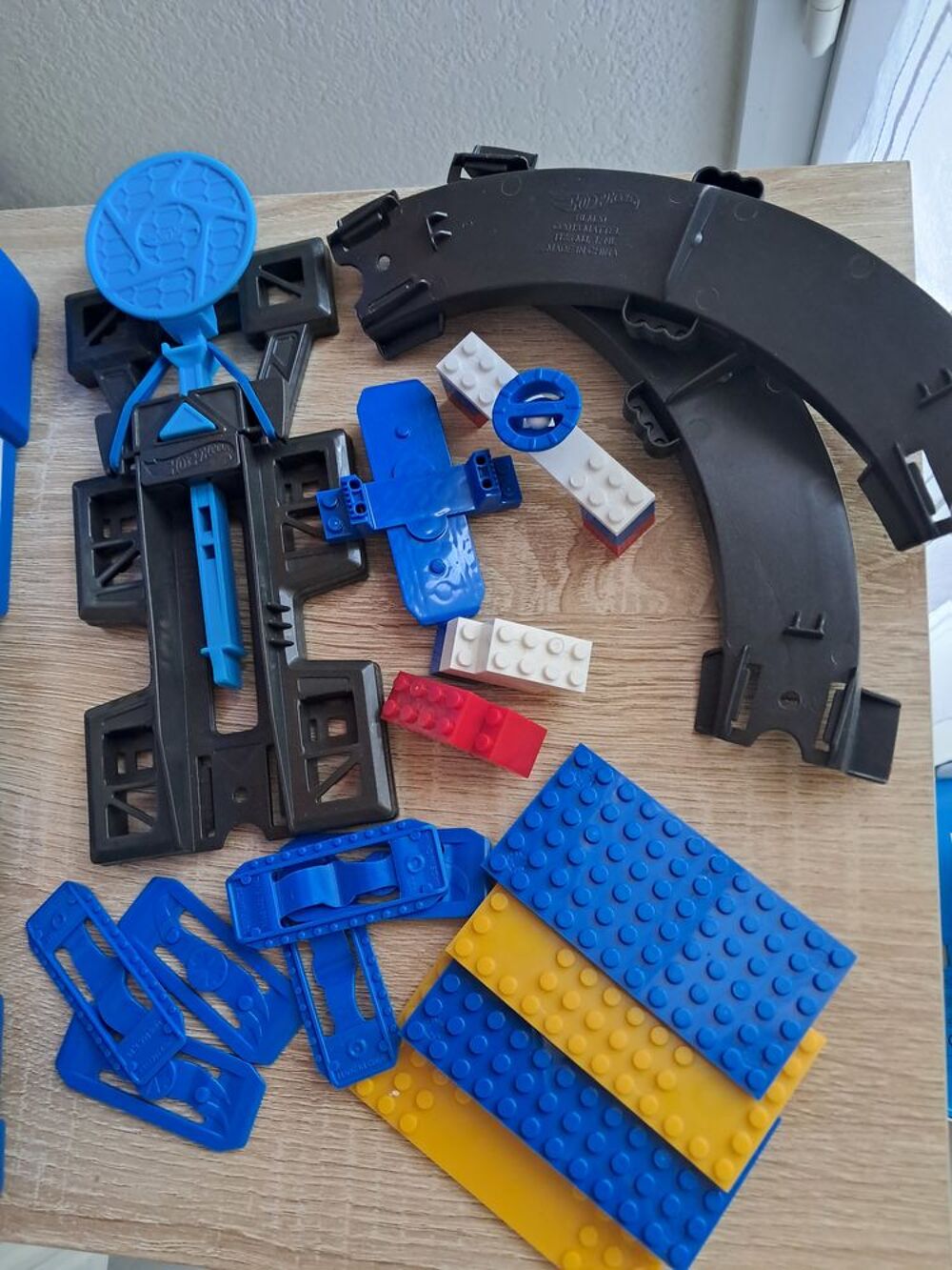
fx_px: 990
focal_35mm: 27
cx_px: 476
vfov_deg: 65.3
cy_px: 635
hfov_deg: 51.4
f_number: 1.8
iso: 640
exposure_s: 1/40
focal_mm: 4
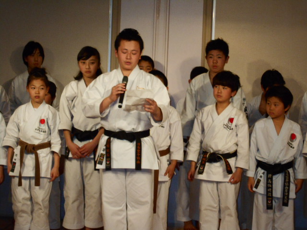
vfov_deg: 13.2
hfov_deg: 17.6
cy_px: 115
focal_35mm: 112
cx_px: 154
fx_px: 993
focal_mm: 20.1
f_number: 6
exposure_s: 1/60
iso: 450
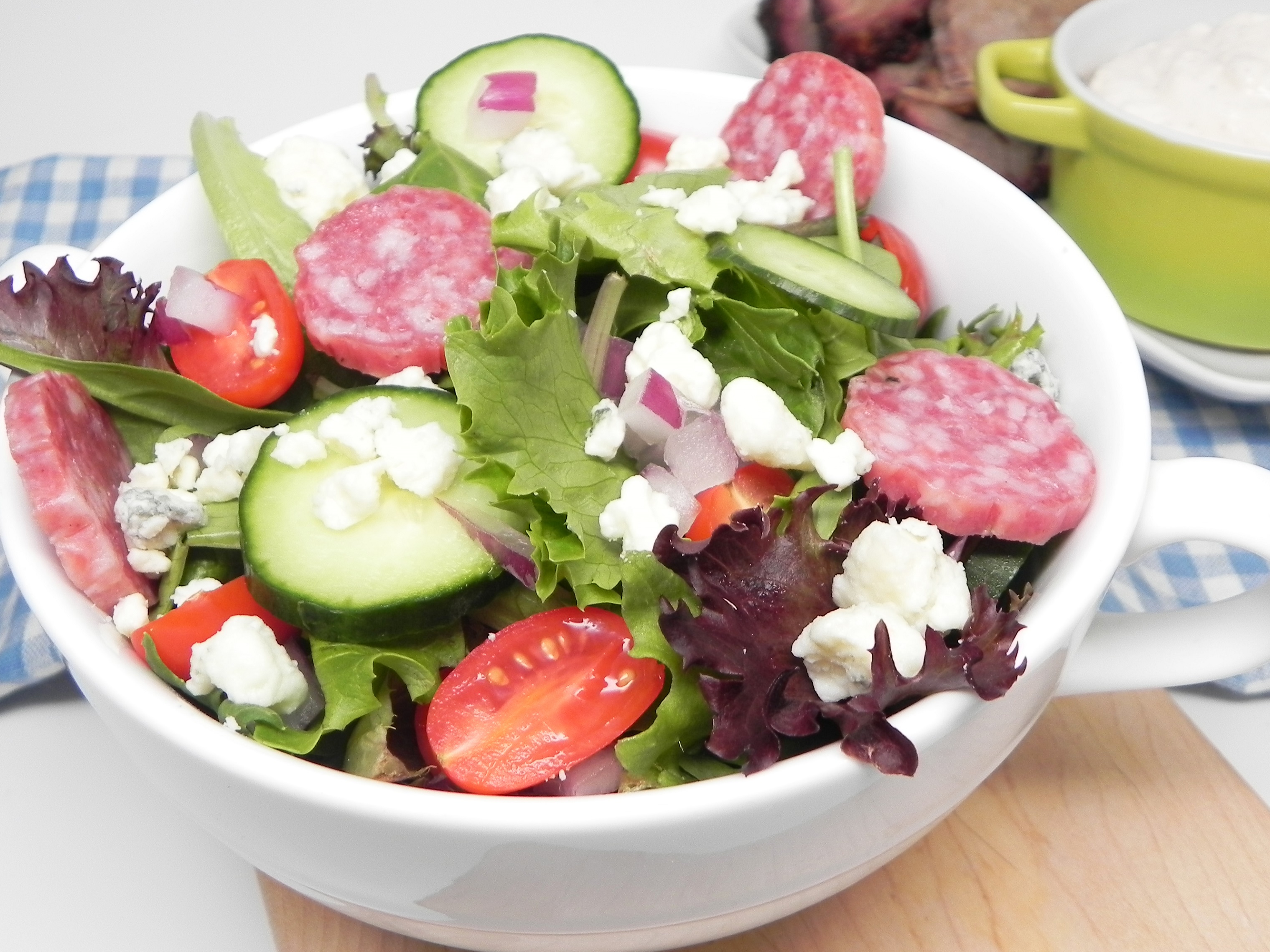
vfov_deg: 37.7
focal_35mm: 38
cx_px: 644
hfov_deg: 49.0
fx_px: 1394
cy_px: 523
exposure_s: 1/43.6
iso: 160
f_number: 2.8
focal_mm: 5.9
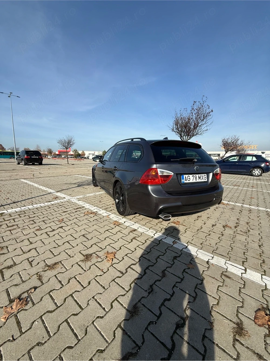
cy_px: 180
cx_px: 135
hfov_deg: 85.7
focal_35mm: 14
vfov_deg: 102.1
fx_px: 146
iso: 50
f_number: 2.2
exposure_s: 1/2165
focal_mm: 2.22
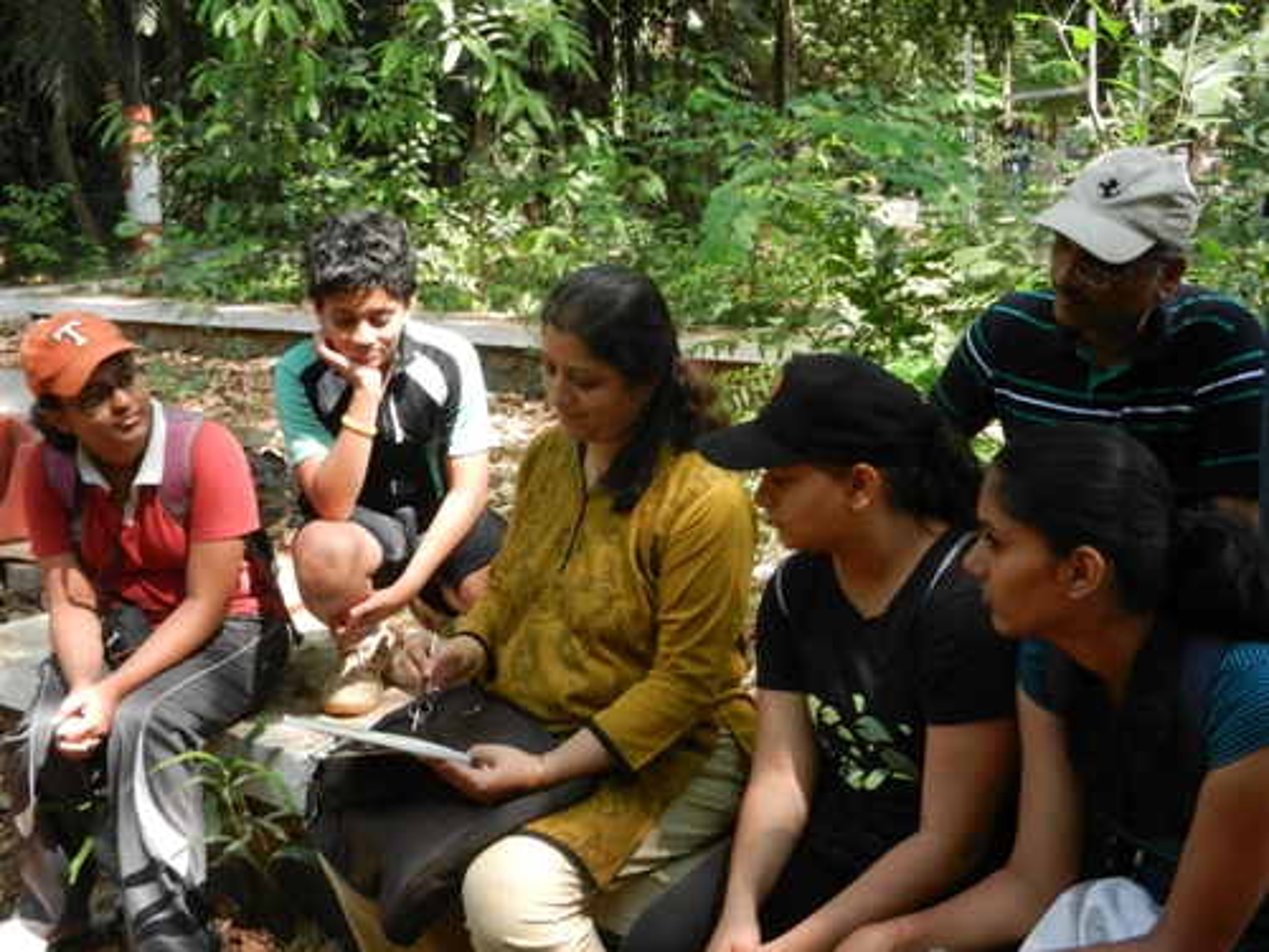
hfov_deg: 42.1
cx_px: 634
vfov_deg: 32.2
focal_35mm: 45
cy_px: 476
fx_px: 1650
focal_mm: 8.2
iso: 640
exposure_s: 1/250
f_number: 4.2
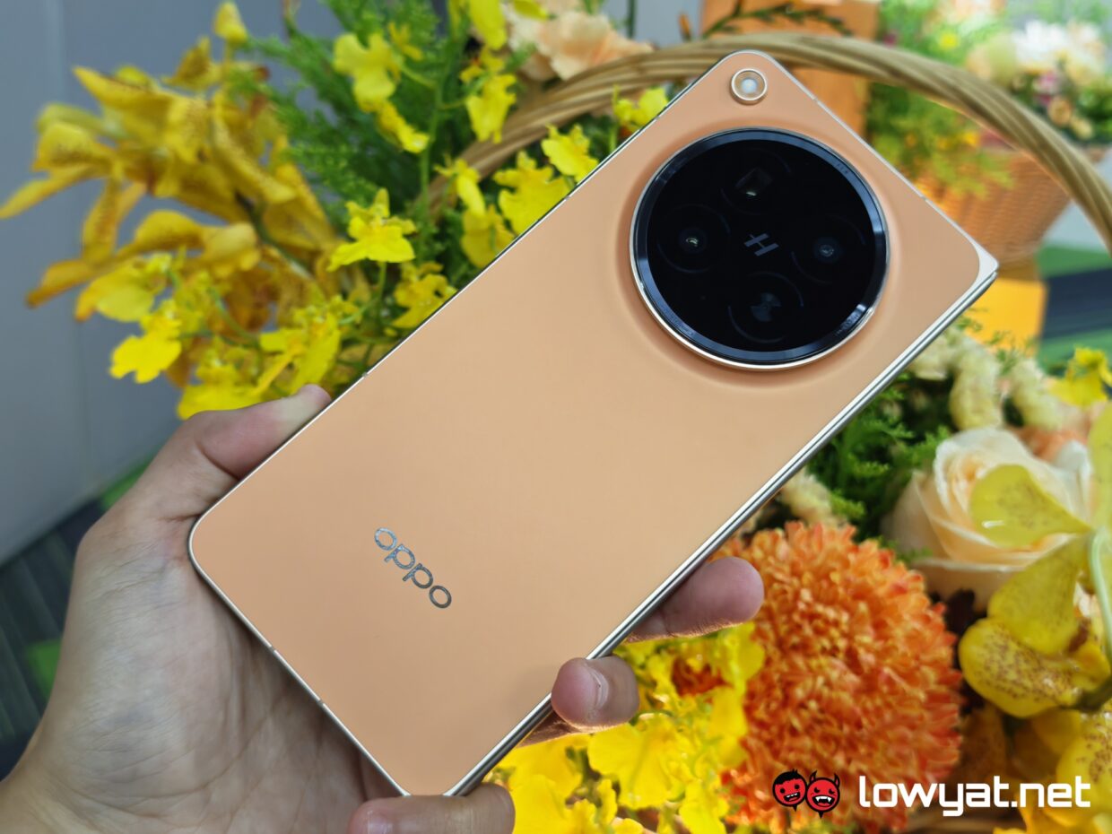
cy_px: 417
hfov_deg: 41.2
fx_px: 1478
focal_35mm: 46
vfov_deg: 31.5
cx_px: 556
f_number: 1.6
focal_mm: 5.4
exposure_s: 1/50
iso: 160
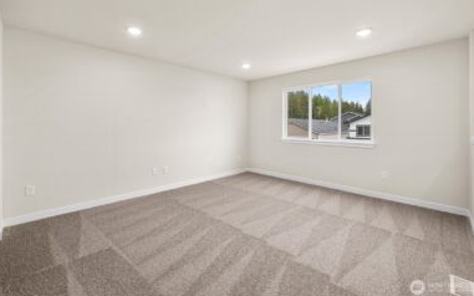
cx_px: 233
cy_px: 132
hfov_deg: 101.5
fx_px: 194
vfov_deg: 74.5
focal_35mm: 15
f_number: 7.1
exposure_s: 1/30
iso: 1000
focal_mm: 14
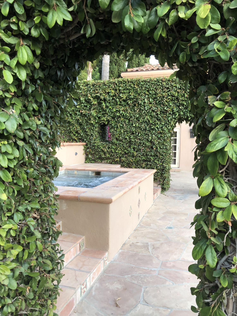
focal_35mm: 28
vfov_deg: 63.4
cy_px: 158
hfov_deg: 49.7
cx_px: 118
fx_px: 256
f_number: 1.8
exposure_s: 1/17
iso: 40
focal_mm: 3.99
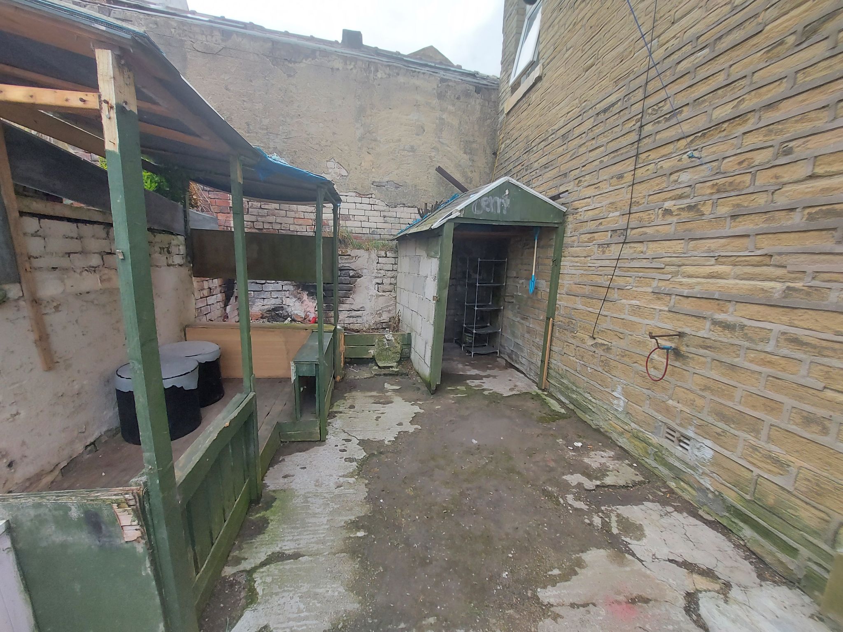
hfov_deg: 106.2
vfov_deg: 89.9
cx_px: 422
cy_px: 316
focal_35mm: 13
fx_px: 317
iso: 125
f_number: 2.2
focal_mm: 1.74
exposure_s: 1/50
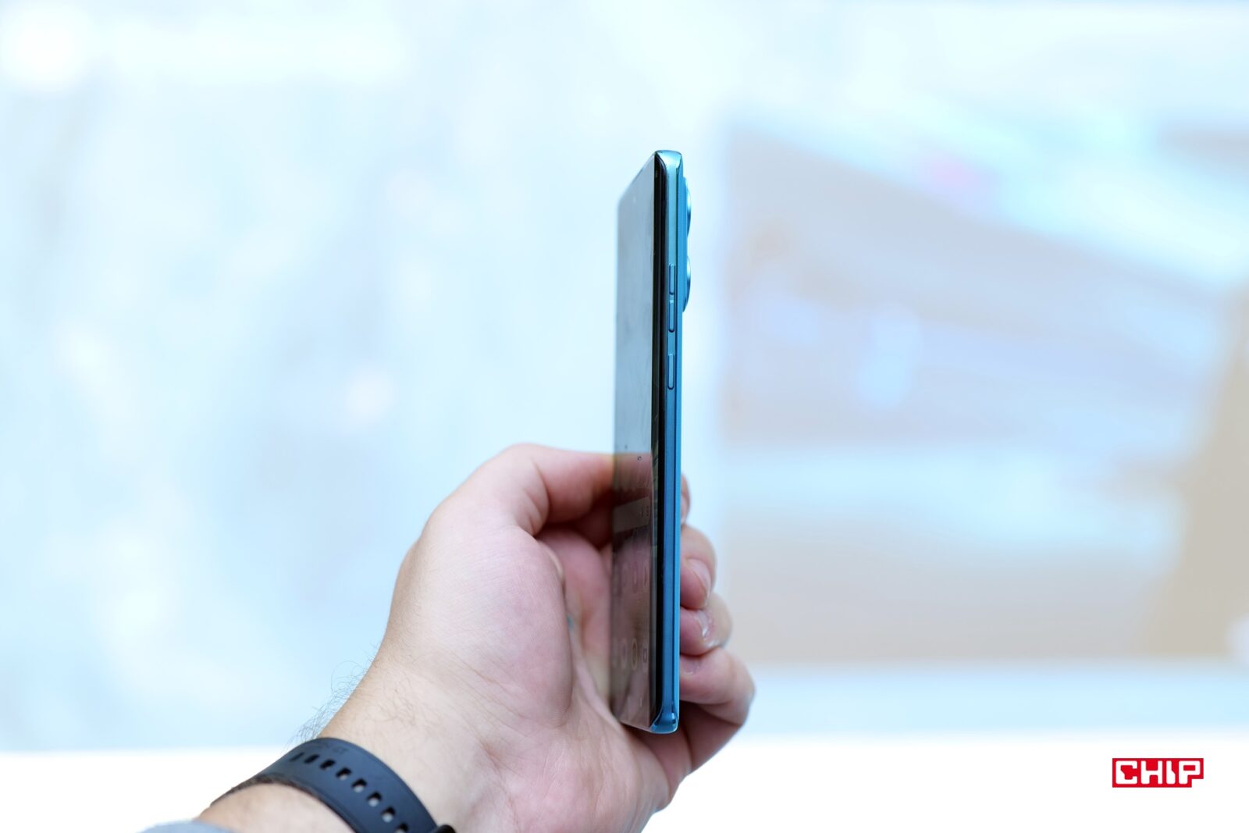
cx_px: 624
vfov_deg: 27.0
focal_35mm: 50
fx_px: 1735
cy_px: 416
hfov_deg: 39.6
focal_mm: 50
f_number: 3.5
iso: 640
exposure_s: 1/400
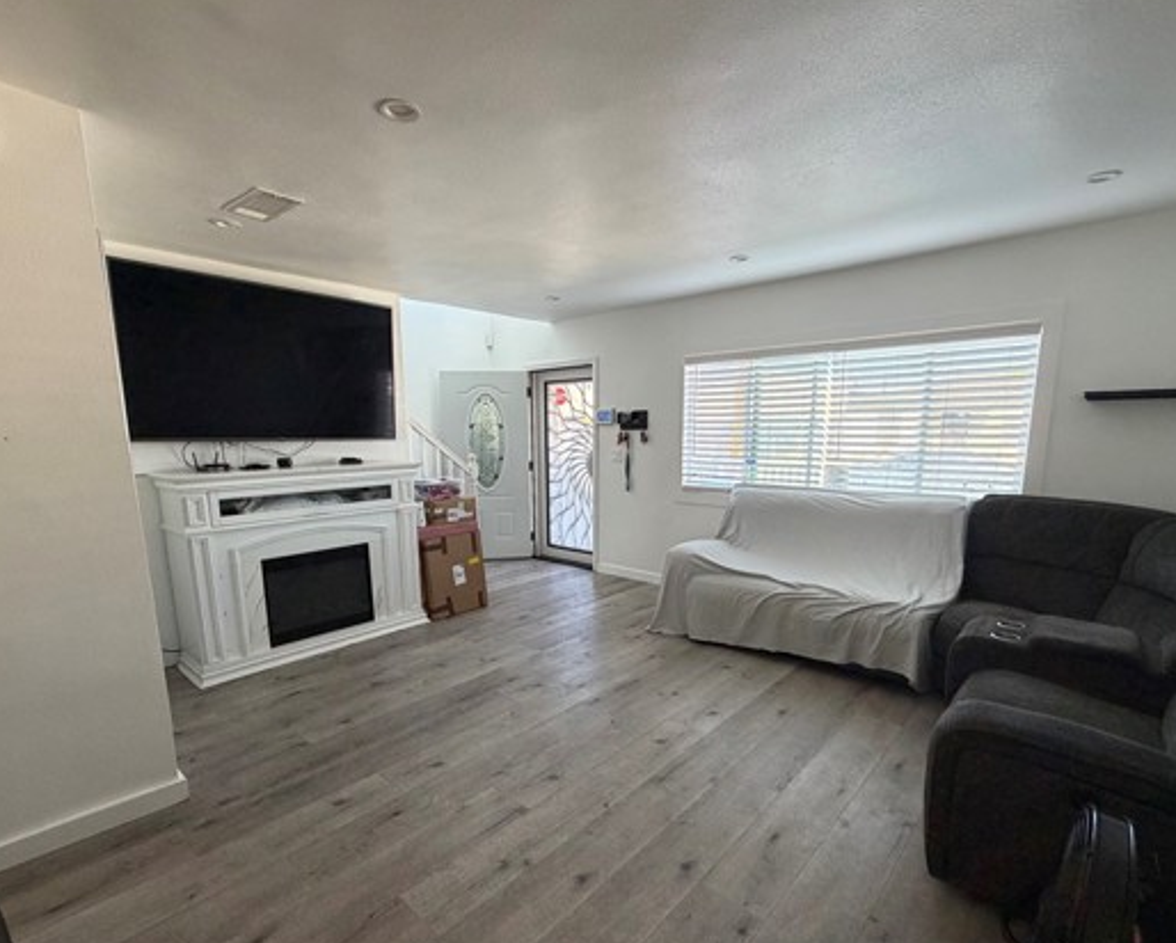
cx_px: 574
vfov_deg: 76.7
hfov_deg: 89.6
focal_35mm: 17
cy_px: 533
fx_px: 592
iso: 320
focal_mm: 2.22
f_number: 2.2
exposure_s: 1/121
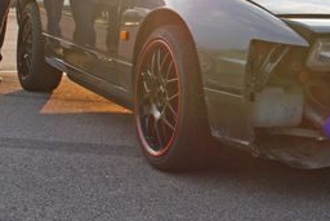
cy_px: 40
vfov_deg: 18.0
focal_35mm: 75
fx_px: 688
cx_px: 281
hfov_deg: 26.3
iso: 100
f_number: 5.6
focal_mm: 20
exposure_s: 1/125
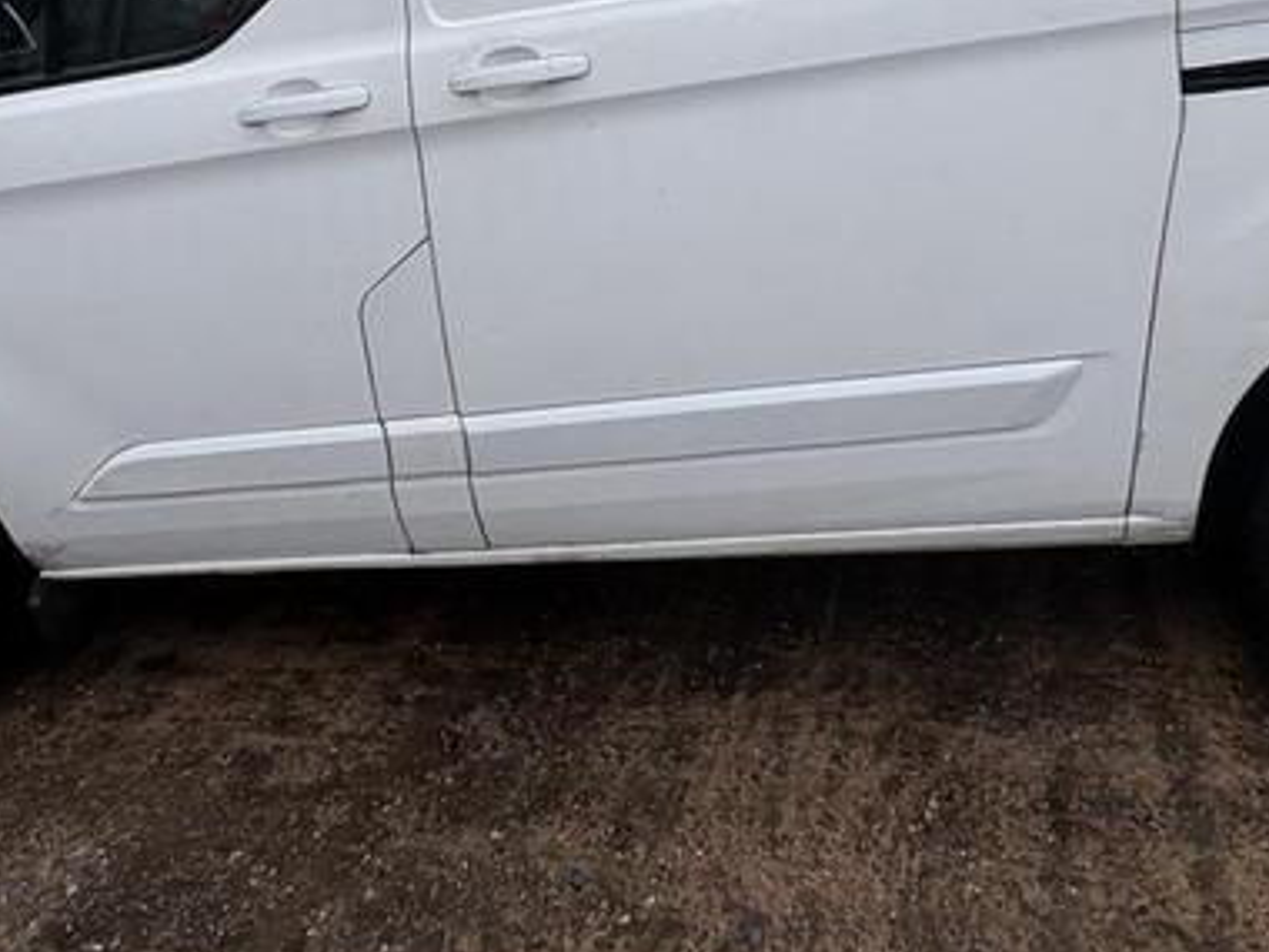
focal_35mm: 33
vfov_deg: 38.7
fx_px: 1210
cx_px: 708
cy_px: 27
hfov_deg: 55.2
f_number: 2.2
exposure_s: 1/99
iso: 64
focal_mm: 2.22
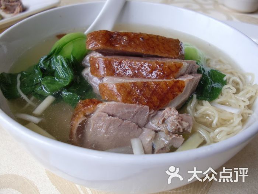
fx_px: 268
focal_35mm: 36
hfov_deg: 51.4
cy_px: 97
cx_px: 129
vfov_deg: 39.7
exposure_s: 1/60
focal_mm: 6.3
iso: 64
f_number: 2.8
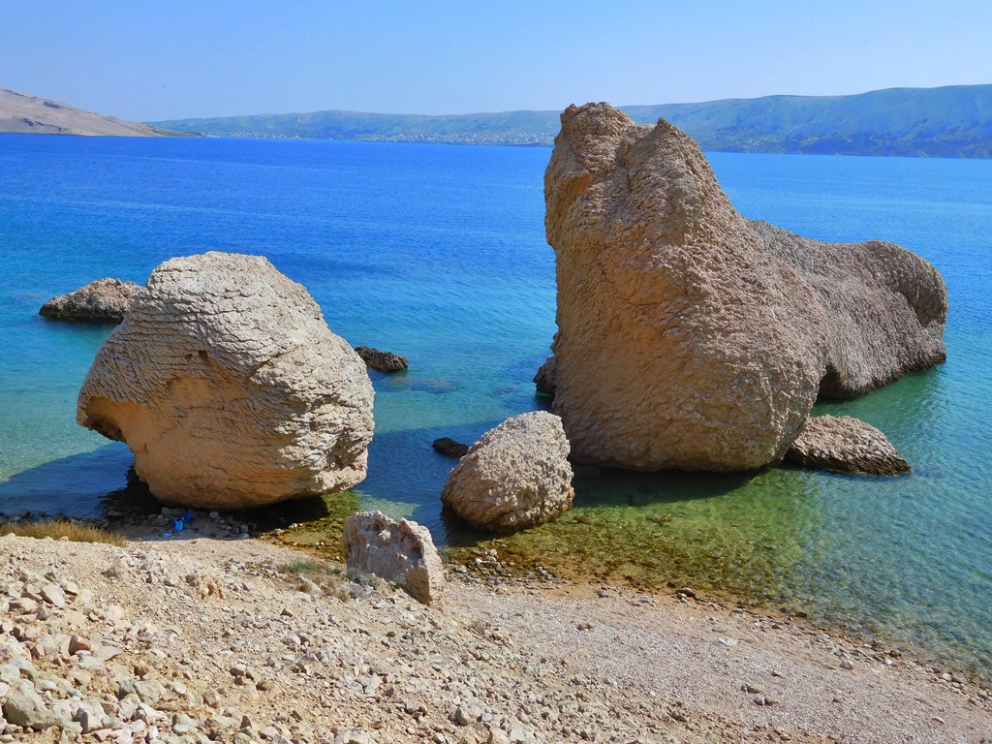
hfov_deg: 52.6
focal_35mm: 35
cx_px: 496
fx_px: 1003
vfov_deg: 40.7
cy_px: 372
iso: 125
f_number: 3.8
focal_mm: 6.2
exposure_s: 1/1250
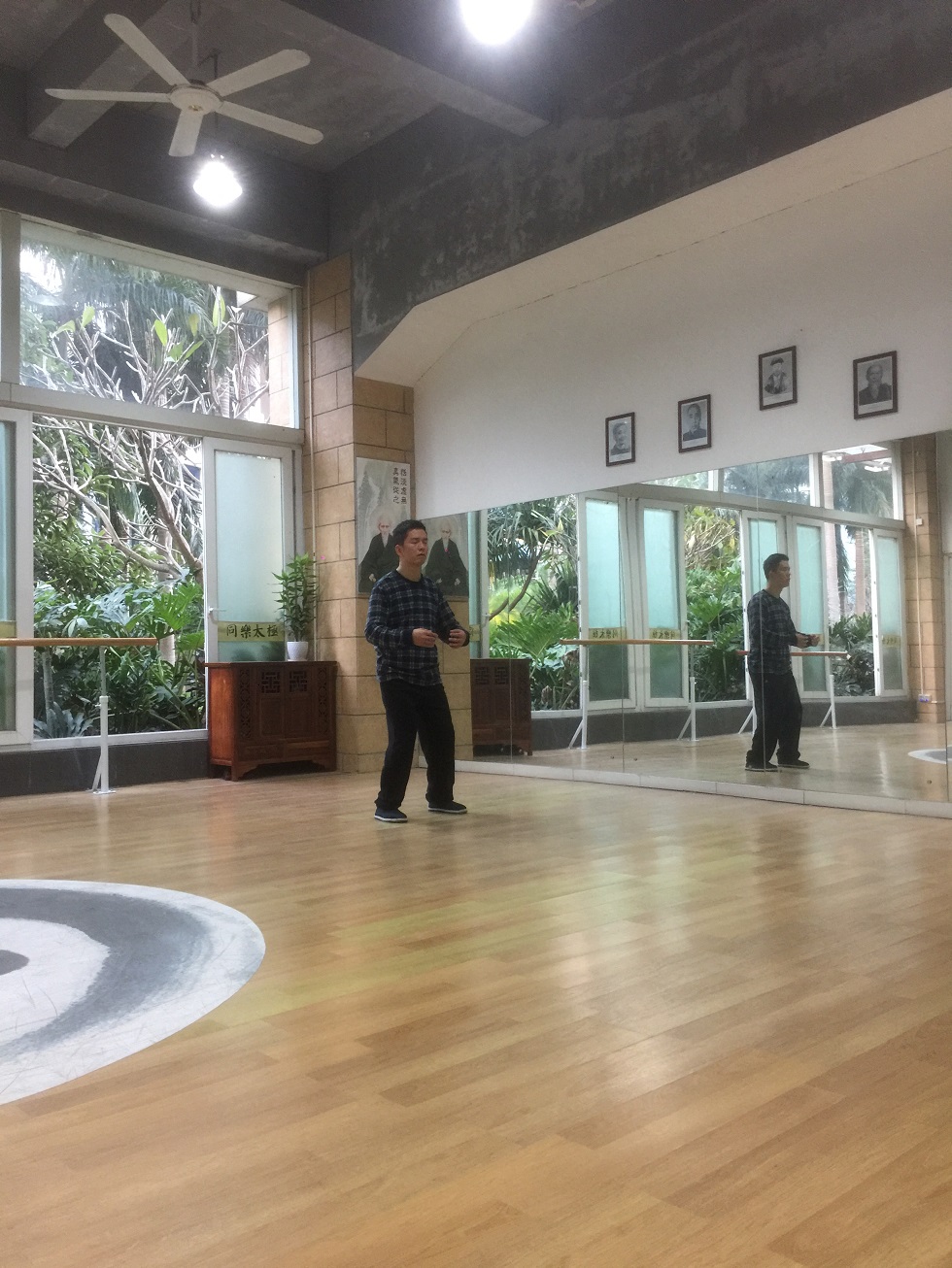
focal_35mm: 29
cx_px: 476
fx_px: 1063
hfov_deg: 48.2
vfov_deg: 61.7
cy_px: 634
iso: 100
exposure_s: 1/10
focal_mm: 4.15
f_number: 2.2
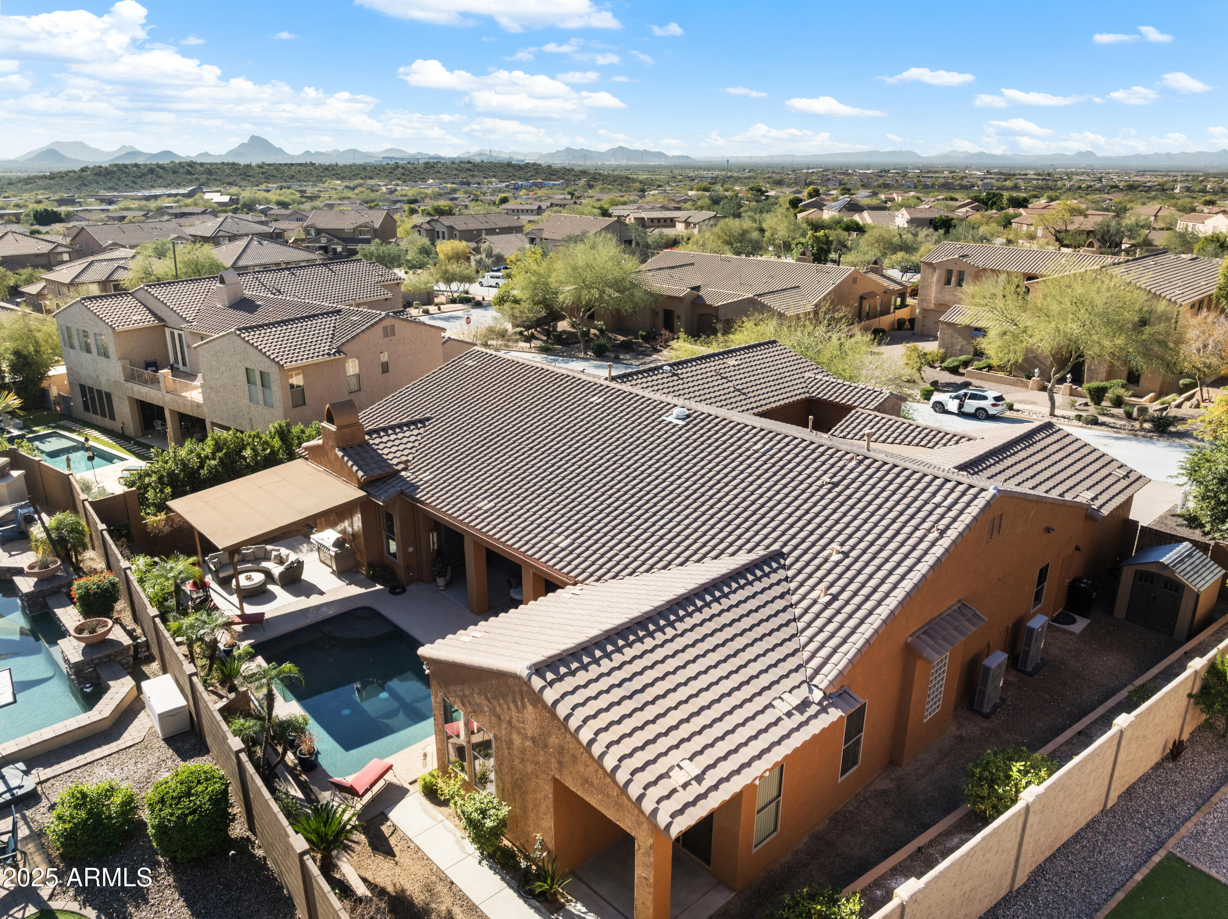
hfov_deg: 71.6
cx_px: 614
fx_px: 851
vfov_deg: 56.8
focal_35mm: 24
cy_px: 460
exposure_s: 1/3200
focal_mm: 12.29
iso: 240
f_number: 2.8
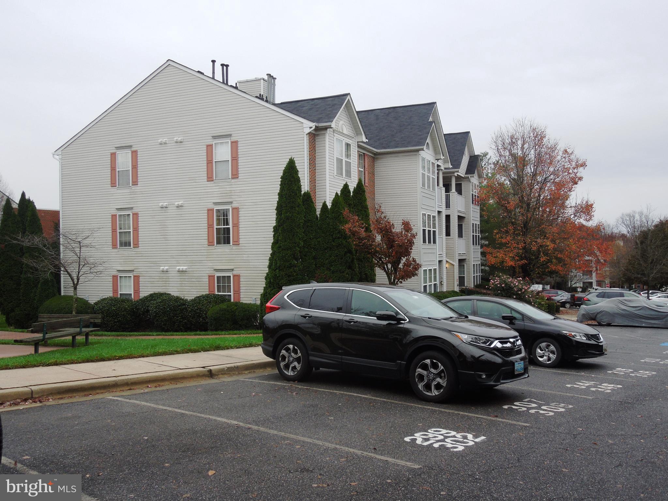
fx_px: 598
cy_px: 250
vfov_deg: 45.4
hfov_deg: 58.4
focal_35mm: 31
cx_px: 334
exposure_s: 1/50
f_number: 3.6
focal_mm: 5.6
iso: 100
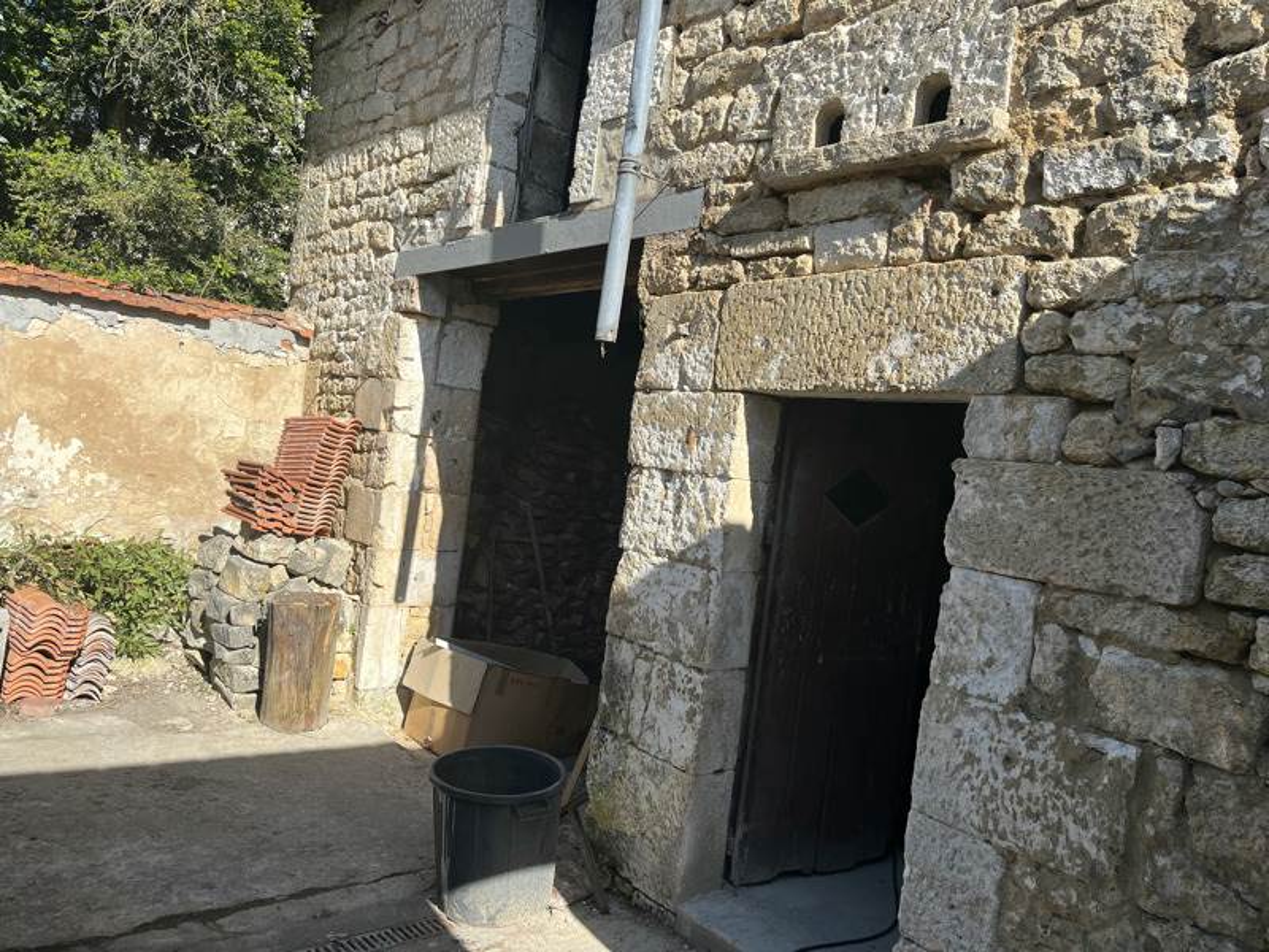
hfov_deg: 67.3
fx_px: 953
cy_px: 476
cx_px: 634
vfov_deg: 53.1
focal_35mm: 26
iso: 50
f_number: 1.6
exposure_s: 1/2410
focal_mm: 5.1
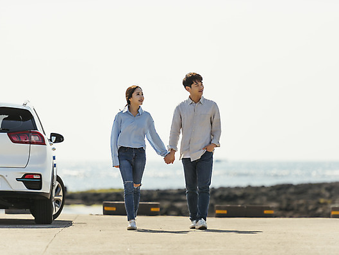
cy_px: 127
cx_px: 167
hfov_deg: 10.1
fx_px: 1920
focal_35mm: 196
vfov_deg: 7.6
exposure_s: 1/5000
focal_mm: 180
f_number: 2.8
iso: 100
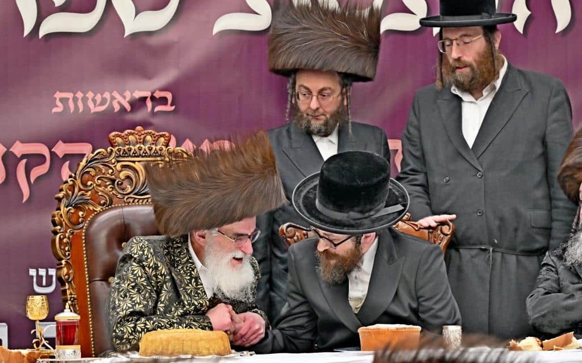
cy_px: 189
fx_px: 2918
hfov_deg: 11.4
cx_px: 291
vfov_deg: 7.1
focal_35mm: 184
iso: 500
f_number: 4
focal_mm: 120
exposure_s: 1/200
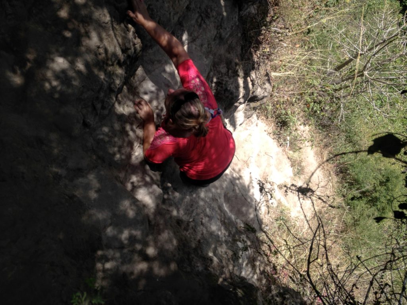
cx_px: 204
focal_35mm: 33
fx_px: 388
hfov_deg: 55.4
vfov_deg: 42.9
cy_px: 152
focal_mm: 4.12
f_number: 2.4
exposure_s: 1/775
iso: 50
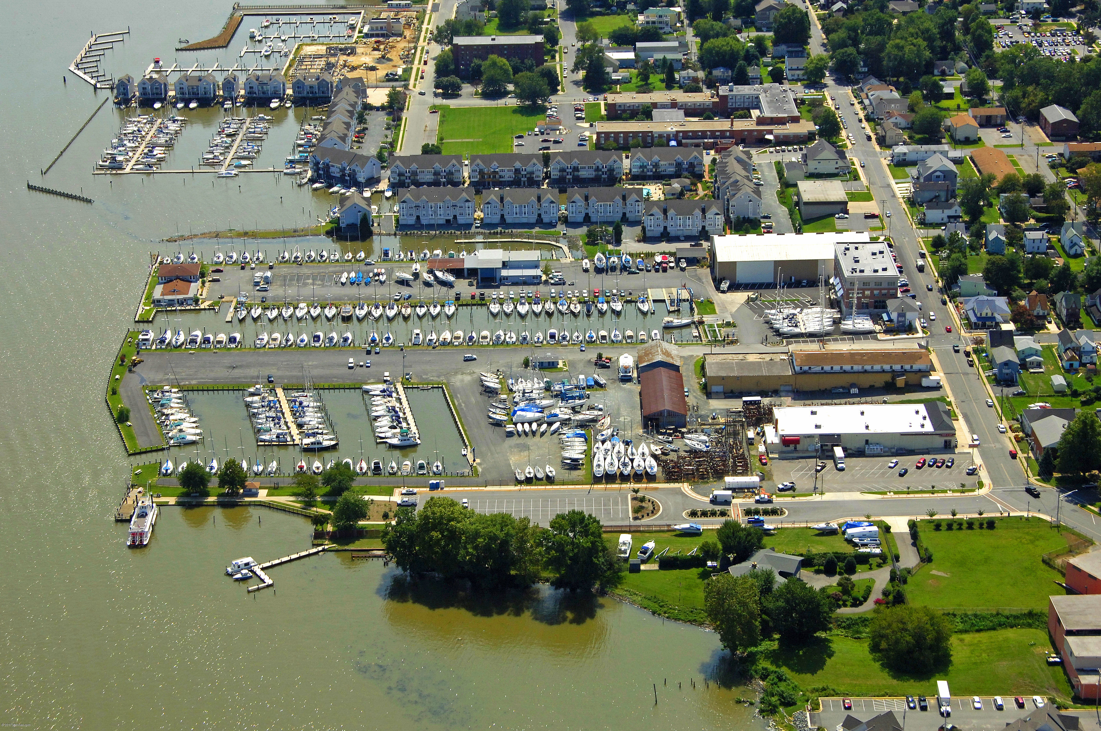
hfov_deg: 31.9
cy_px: 366
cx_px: 550
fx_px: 1924
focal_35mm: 63
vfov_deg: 21.5
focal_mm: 42
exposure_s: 1/1000
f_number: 9
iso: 400
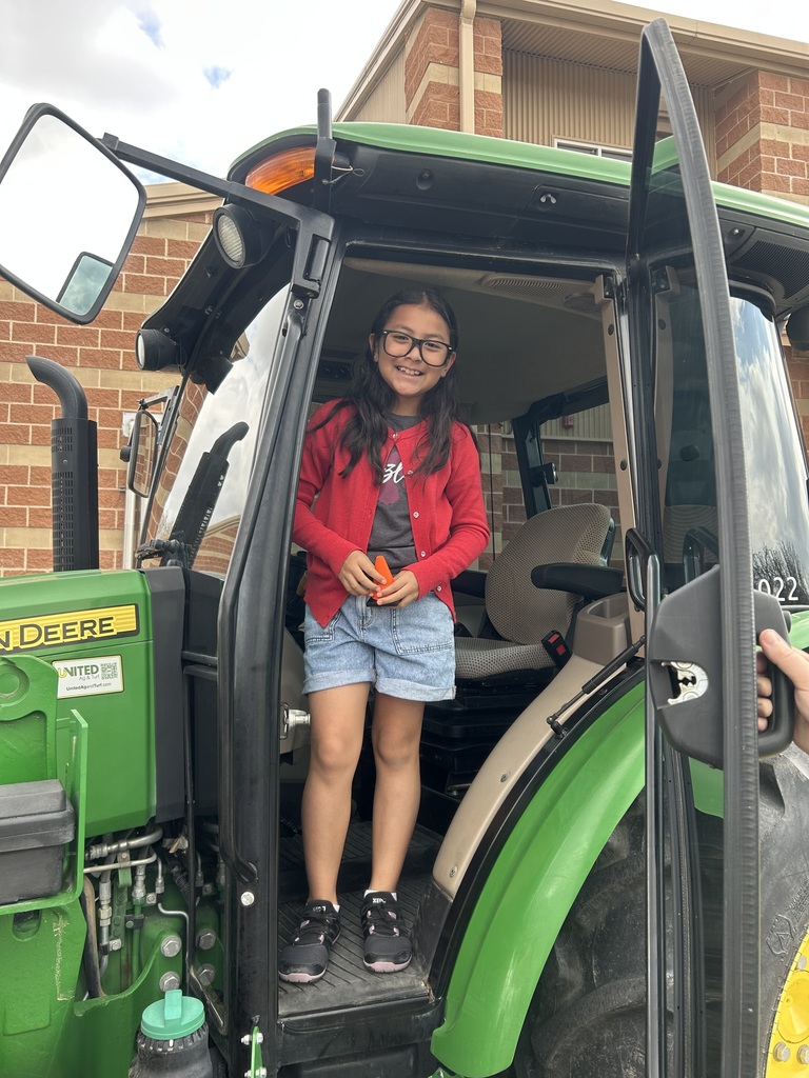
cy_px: 539
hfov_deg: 53.1
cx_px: 404
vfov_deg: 67.3
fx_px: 810
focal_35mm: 26
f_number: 1.5
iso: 50
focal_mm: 5.7
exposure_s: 1/414
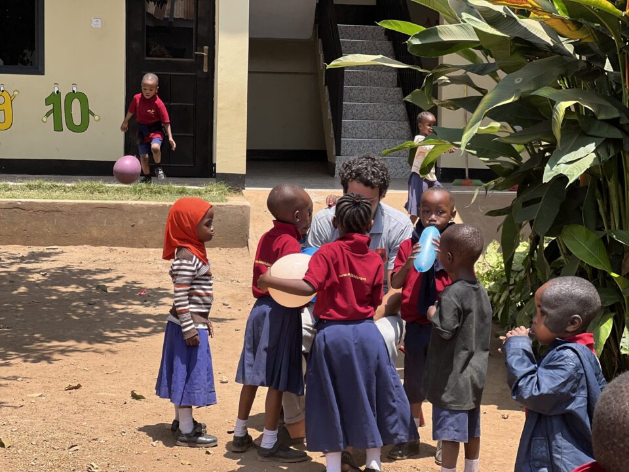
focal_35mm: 77
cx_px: 314
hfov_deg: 25.3
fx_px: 1399
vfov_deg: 19.1
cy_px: 236
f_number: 2.8
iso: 25
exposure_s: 1/306
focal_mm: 9
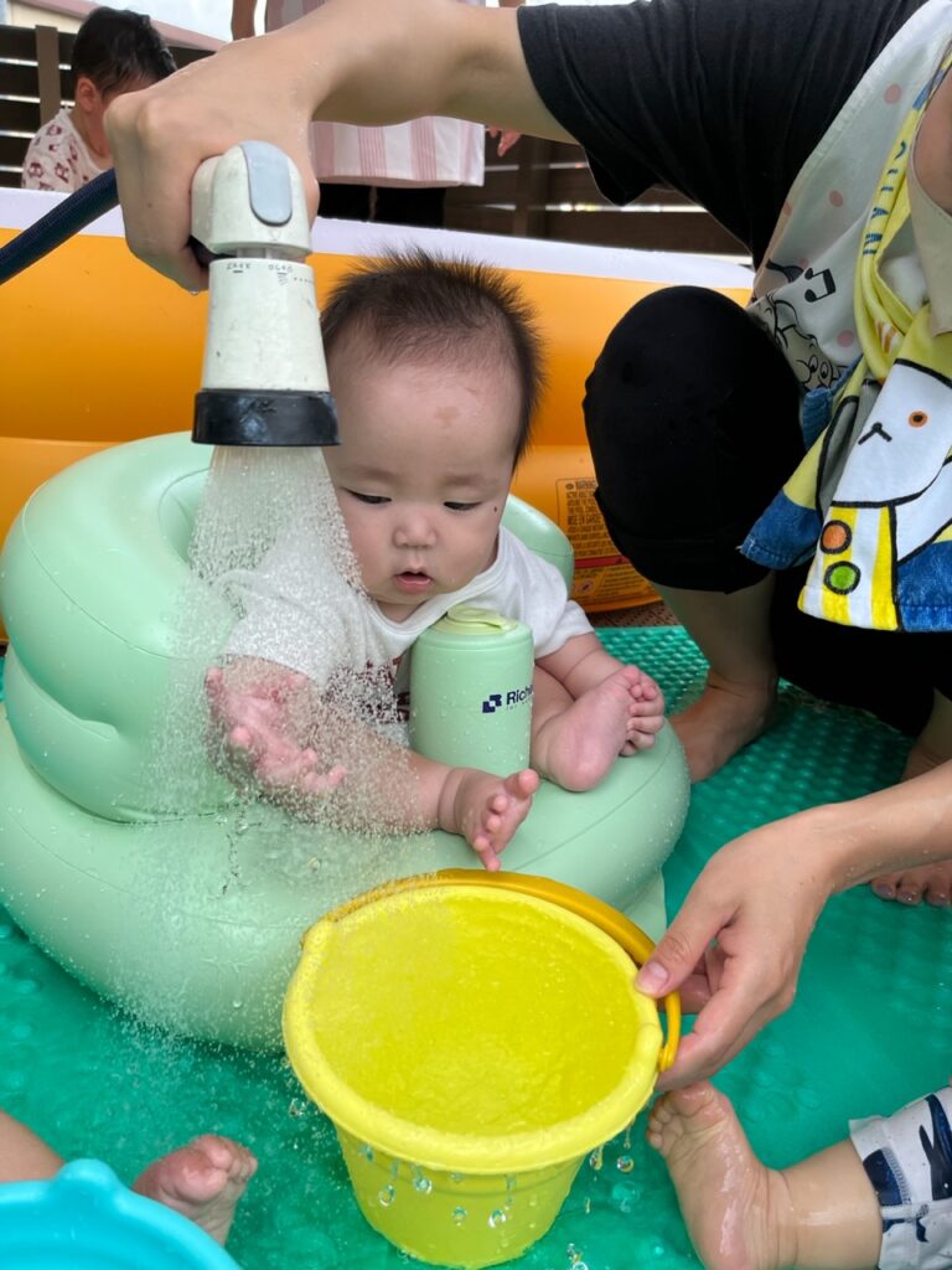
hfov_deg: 53.1
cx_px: 476
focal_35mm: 26
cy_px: 635
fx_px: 953
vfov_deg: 67.3
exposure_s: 1/871
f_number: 1.6
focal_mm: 5.1
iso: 50
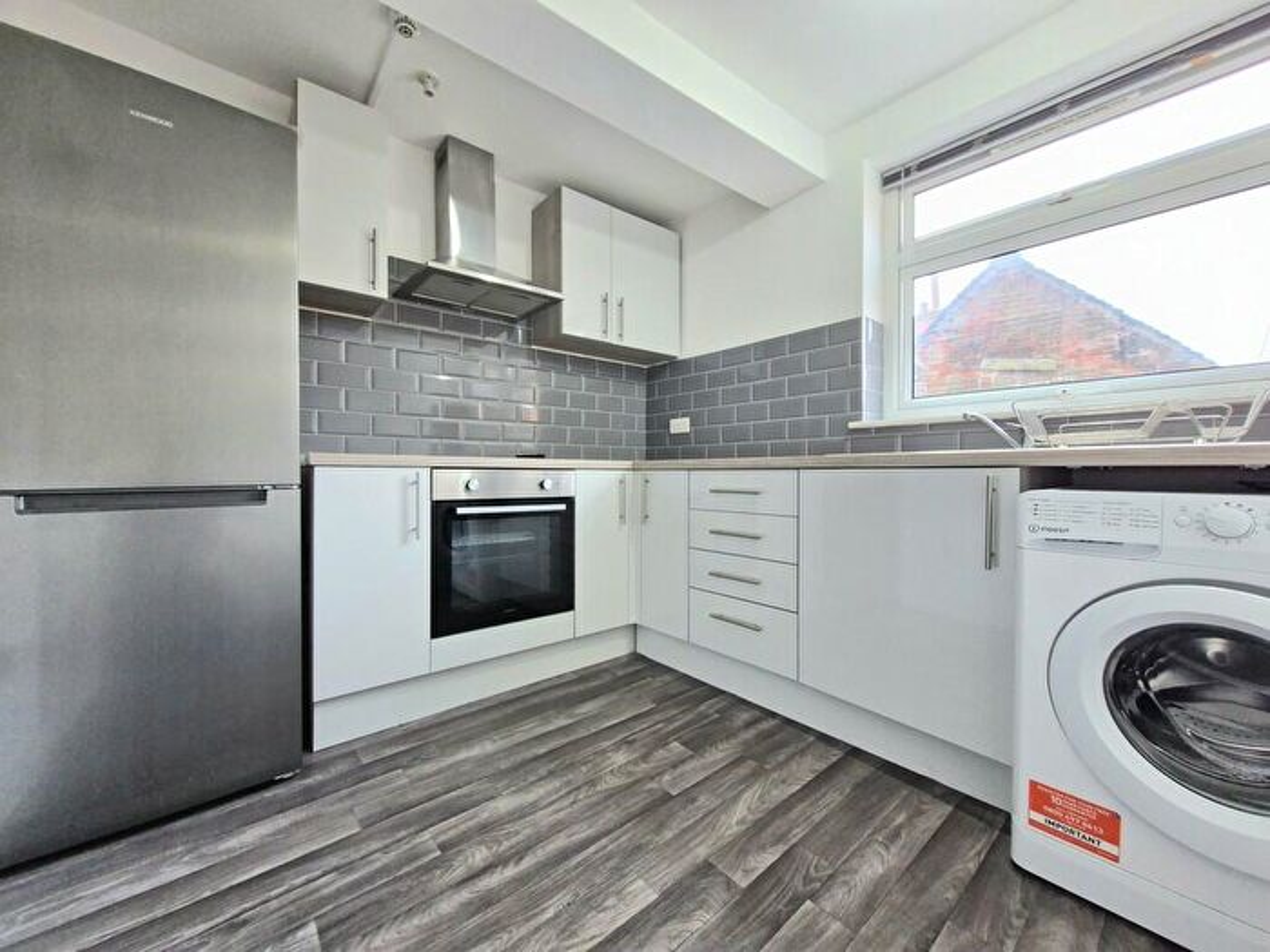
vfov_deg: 89.9
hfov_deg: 106.2
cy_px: 476
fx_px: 477
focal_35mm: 13
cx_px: 635
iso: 125
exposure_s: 1/50
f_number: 2.2
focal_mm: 1.74
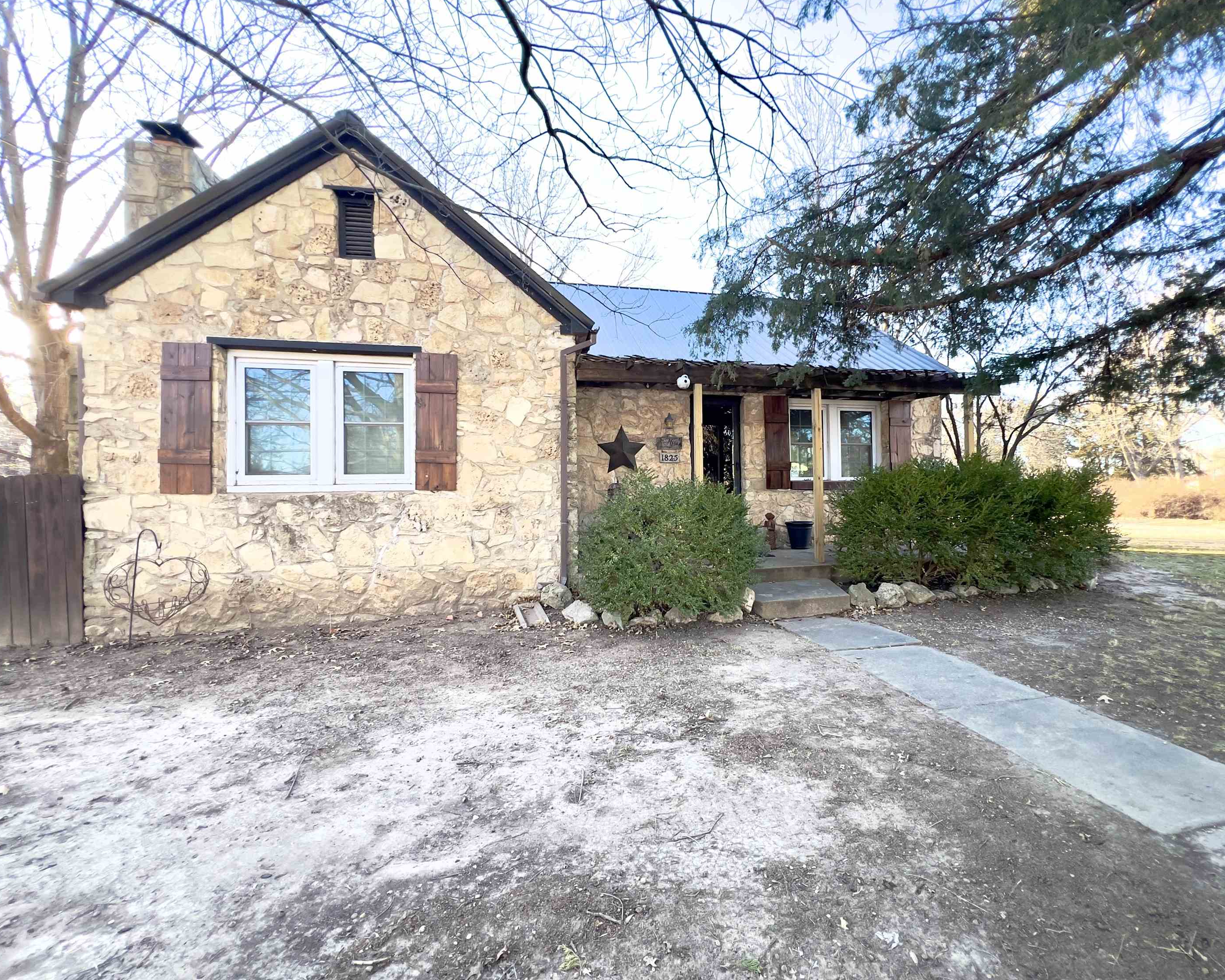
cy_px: 488
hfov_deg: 100.5
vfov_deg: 88.0
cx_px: 664
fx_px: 508
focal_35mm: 14
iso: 80
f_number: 1.8
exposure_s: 1/99
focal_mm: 1.57
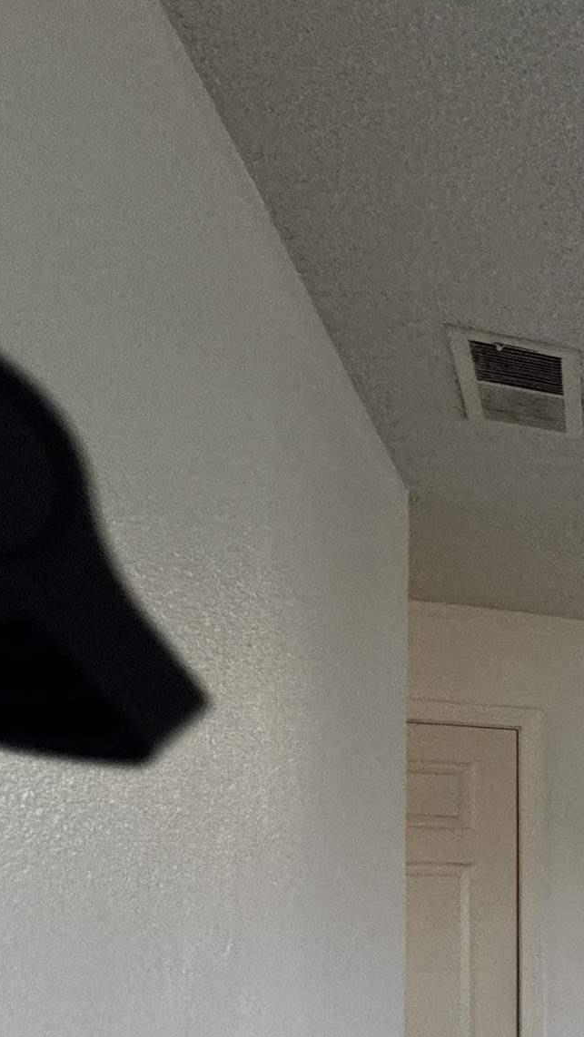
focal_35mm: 41
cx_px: 1260
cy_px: 907
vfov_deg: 45.4
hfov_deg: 17.2
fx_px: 1129
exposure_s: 1/60
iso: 200
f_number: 2.2
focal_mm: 2.22
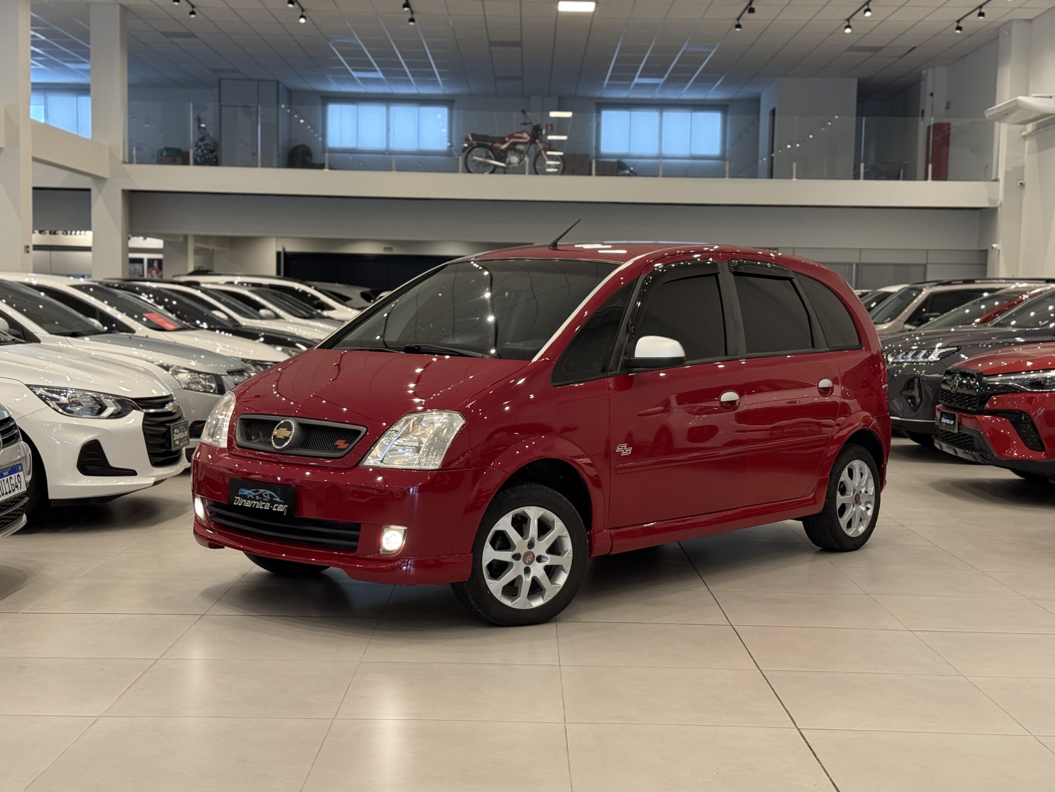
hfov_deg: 39.7
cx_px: 528
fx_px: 1463
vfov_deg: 30.3
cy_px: 396
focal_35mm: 48
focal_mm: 6.76
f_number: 1.78
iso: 160
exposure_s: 1/60
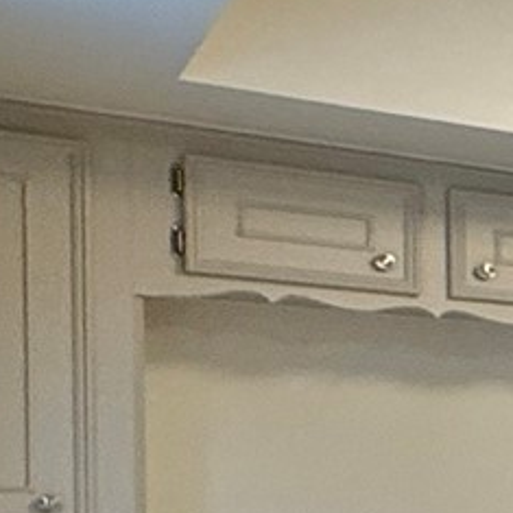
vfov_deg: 15.5
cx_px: 1775
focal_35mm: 108
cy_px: 613
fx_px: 1811
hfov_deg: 9.6
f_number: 2.2
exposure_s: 1/120
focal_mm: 2.22
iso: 200
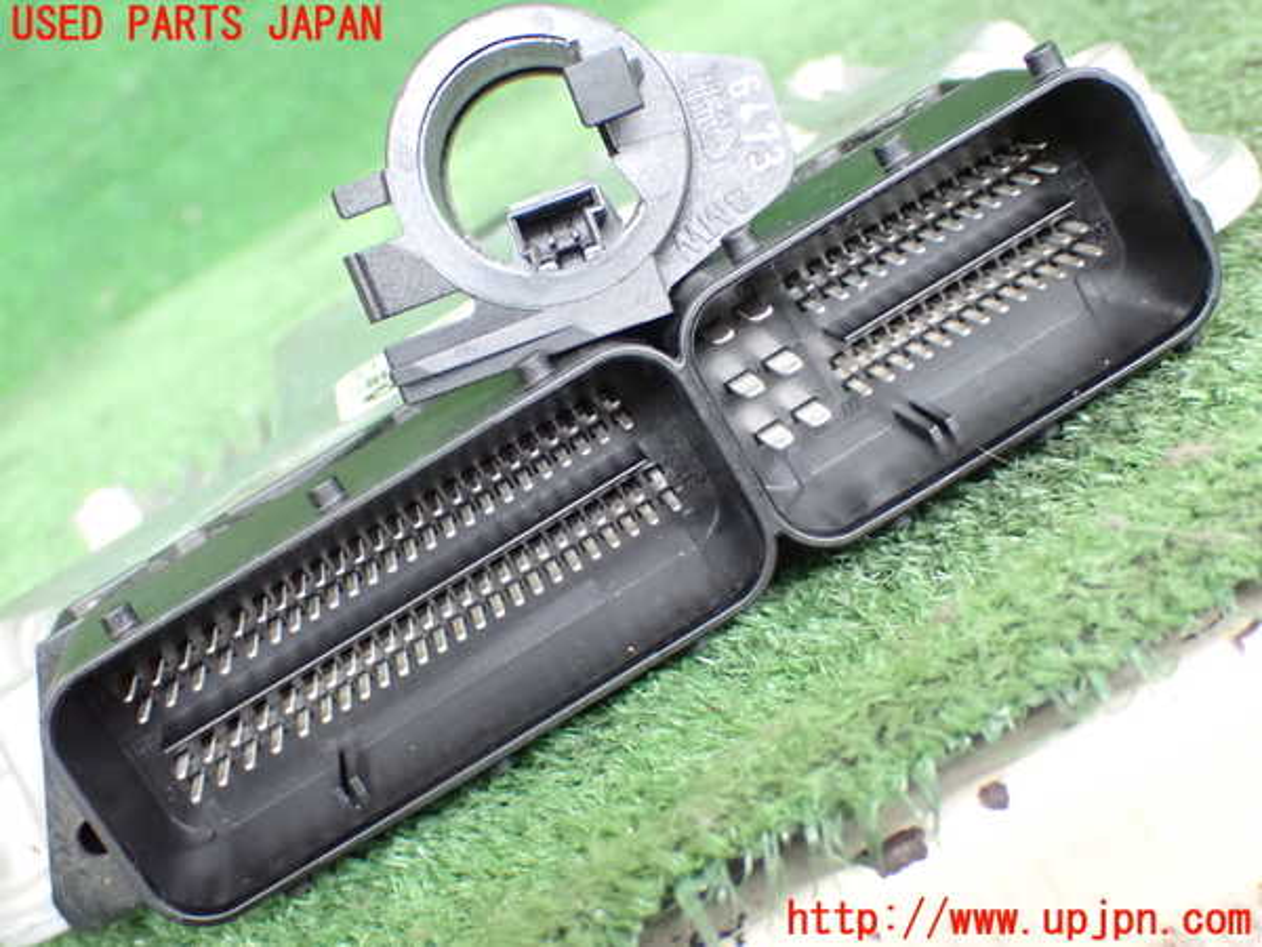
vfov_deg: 25.2
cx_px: 631
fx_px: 2115
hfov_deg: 33.2
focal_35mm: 58
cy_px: 474
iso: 1600
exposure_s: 1/60
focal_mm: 10.35
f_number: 3.5
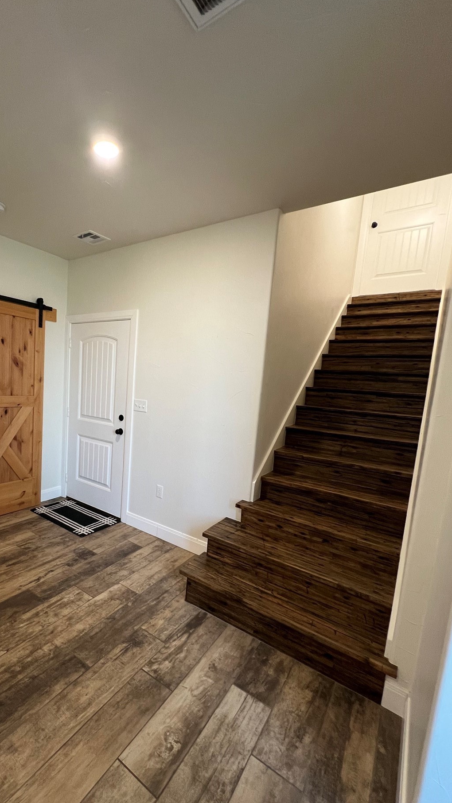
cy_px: 423
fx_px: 320
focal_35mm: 15
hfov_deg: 68.8
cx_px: 155
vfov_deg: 102.9
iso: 200
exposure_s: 1/60
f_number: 1.8
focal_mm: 1.57
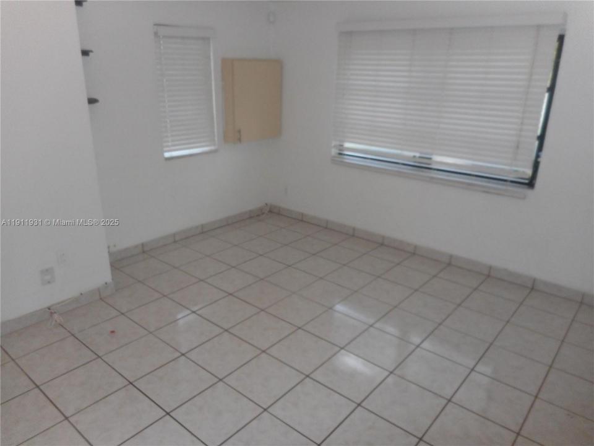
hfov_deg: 69.4
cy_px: 223
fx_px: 429
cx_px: 297
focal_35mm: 25
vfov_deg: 54.9
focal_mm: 4.5
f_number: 3.7
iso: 220
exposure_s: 1/25
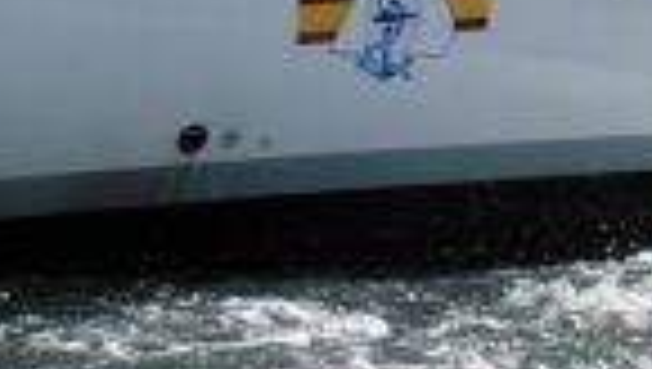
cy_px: -520
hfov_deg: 4.5
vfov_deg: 2.5
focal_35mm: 477
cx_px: 427
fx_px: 8255
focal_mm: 55
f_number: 8
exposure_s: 1/250
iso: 100
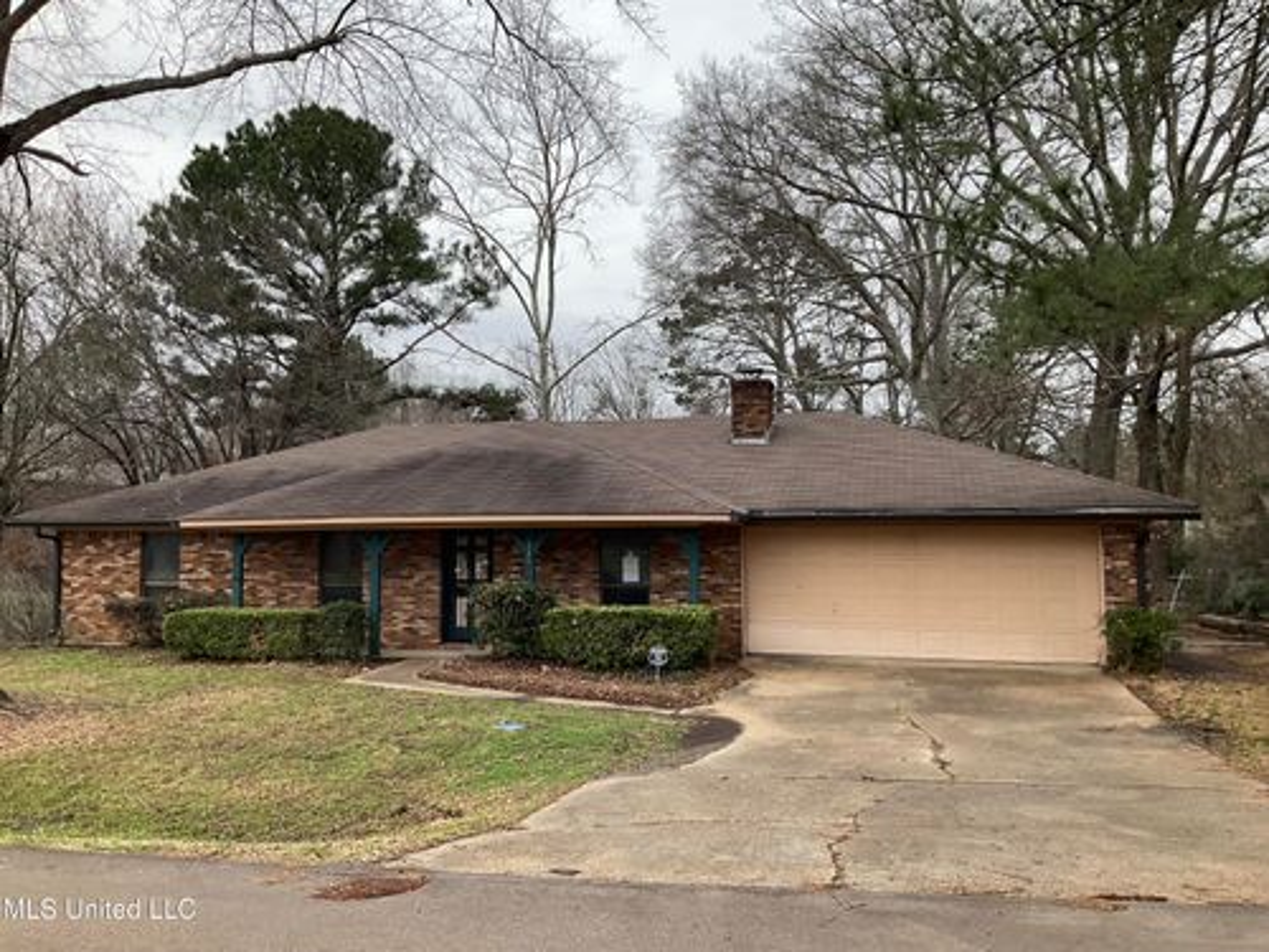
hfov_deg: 61.7
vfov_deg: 48.2
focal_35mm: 29
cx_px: 634
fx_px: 1063
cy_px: 476
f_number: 1.8
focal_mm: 3
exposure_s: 1/362
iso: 16
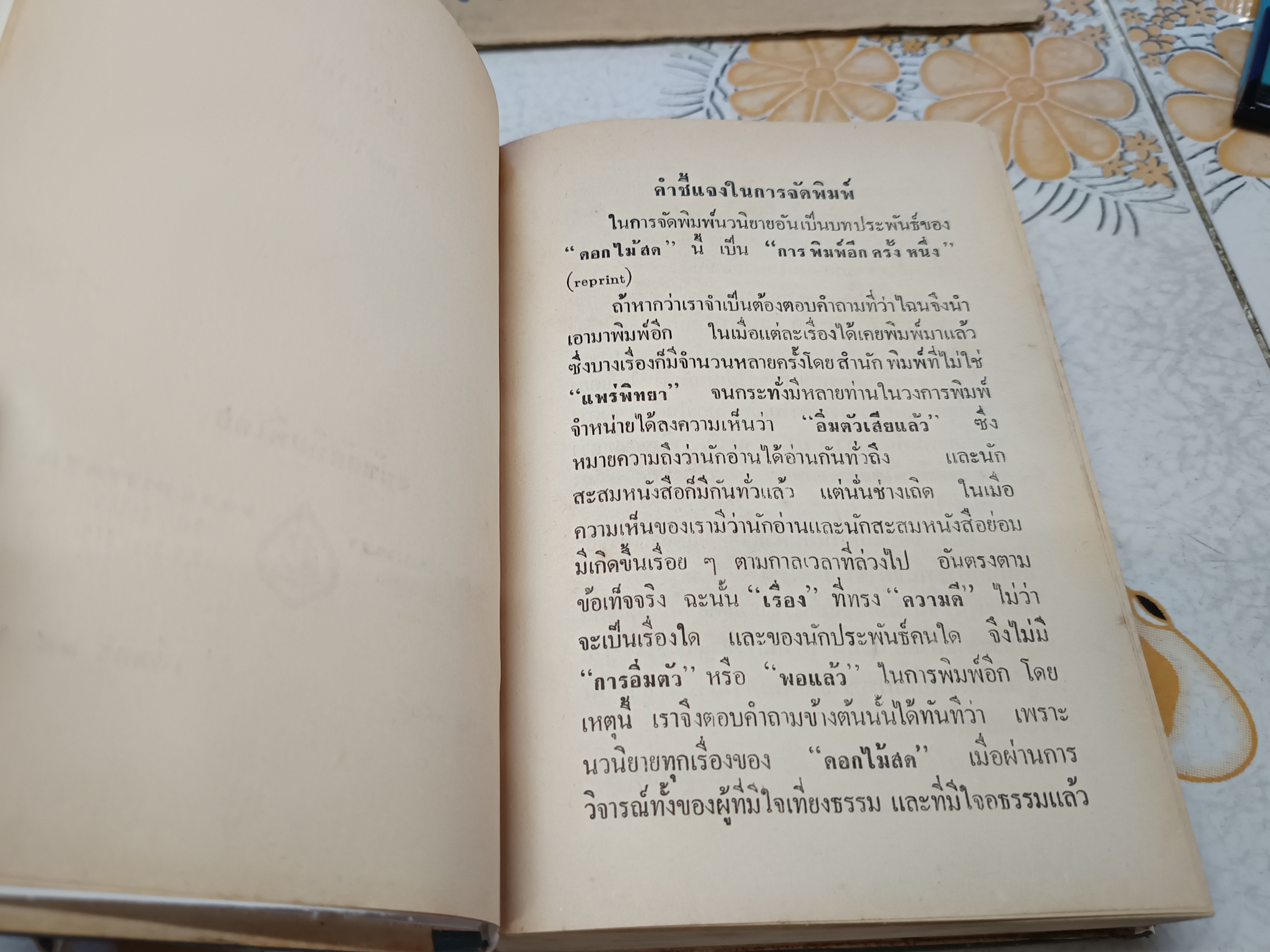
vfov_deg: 48.2
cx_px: 554
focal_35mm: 29
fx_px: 1064
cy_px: 472
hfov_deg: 61.4
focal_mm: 5.31
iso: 1038
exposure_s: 1/50
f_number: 1.7
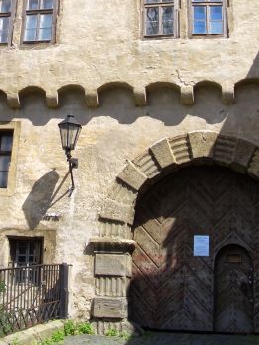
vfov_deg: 31.2
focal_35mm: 60
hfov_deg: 24.4
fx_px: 598
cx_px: 97
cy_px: 63
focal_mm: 5.8
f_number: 4.3
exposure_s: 1/250
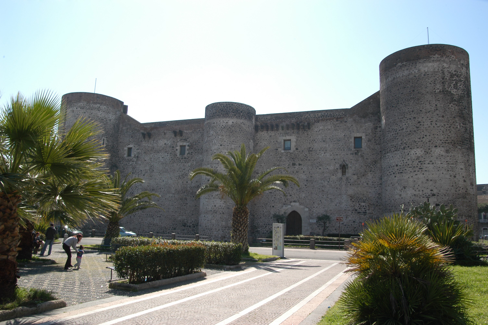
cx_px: 244
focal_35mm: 27
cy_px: 162
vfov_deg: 47.8
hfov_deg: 67.4
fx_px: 366
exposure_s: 1/125
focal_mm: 18
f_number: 11
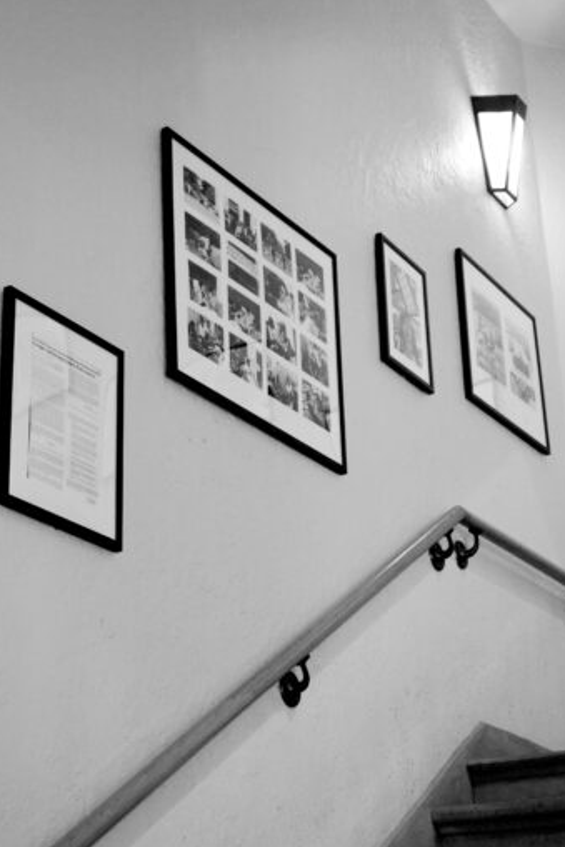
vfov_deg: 32.4
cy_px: 425
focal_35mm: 62
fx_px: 1458
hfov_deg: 21.7
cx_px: 122
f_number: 2.8
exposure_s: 1/180
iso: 5000
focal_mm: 27
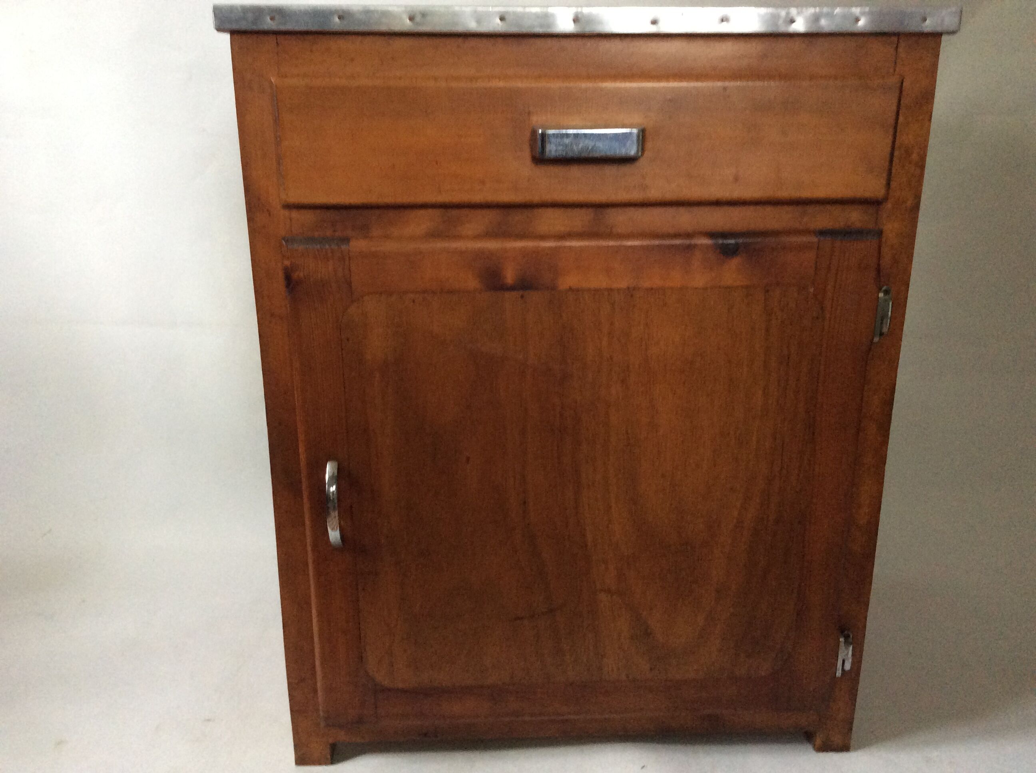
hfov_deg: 56.9
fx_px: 956
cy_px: 386
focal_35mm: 32
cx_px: 518
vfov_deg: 44.1
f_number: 2.4
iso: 200
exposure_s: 1/25
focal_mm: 3.3
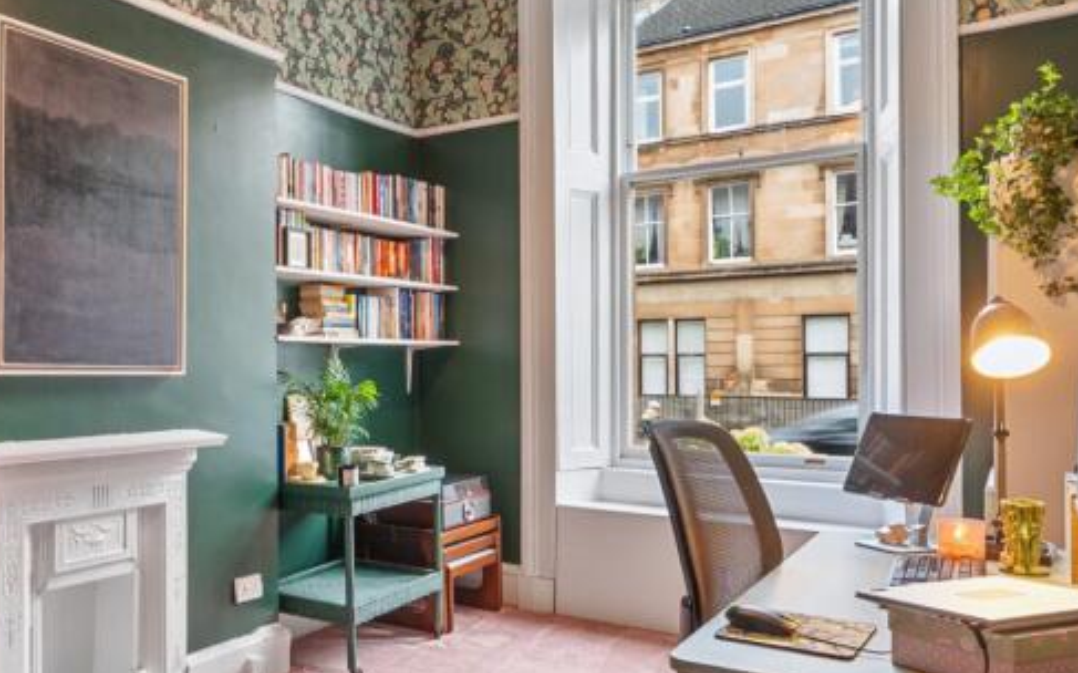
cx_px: 252
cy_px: 413
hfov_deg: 59.1
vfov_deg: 41.6
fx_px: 881
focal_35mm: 30
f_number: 8
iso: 640
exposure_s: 1/1.67
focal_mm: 14
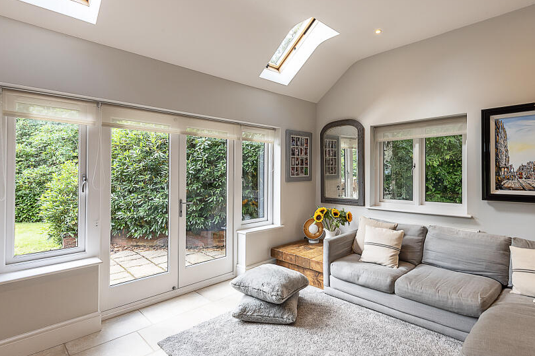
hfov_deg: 86.8
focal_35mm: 19
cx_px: 288
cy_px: 185
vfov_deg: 64.5
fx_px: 282
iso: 320
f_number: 13
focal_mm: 15
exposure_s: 1/15
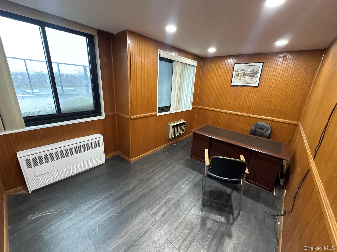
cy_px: 126
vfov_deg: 85.7
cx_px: 168
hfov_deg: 102.1
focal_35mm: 14
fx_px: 136
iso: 500
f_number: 2.2
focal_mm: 2.22
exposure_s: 1/60
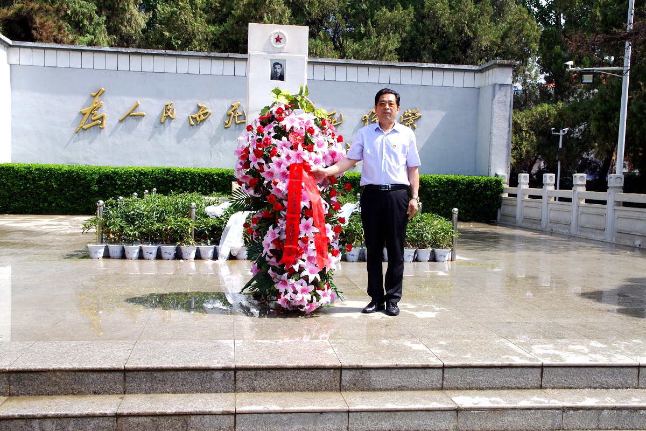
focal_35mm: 40
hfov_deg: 47.9
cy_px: 216
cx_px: 323
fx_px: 727
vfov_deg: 33.0
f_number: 11
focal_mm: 27
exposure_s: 1/125
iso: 200
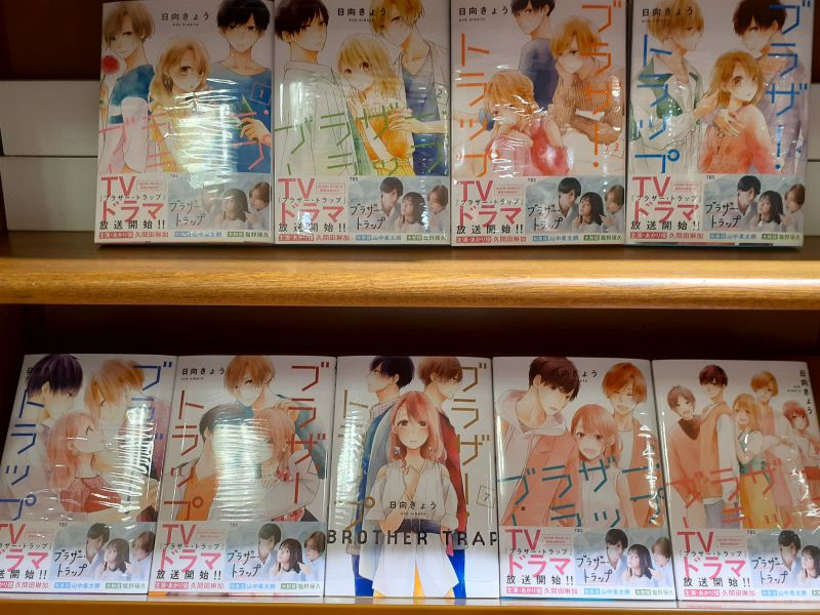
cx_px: 410
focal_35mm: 27
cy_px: 308
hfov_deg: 65.3
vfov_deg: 51.4
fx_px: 640
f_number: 1.9
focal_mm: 3.6
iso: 160
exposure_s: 1/50
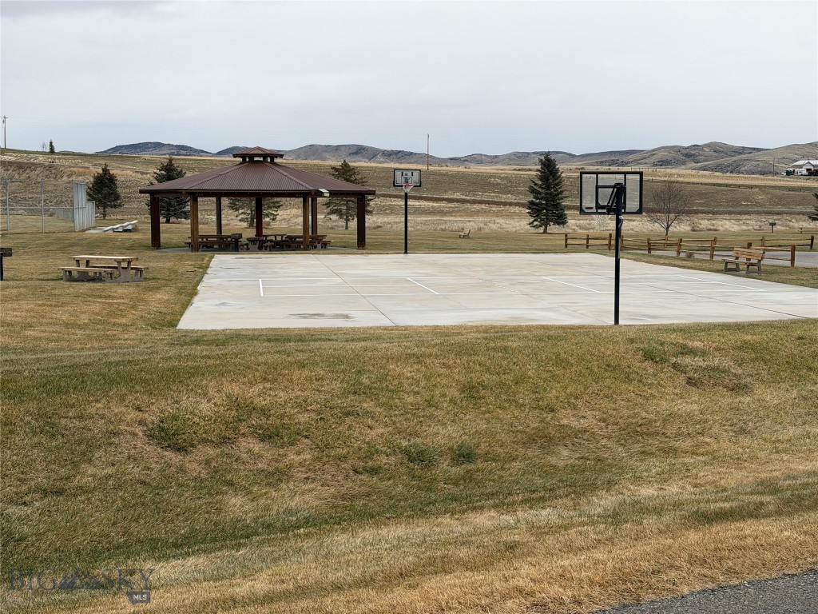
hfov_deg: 39.7
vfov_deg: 30.3
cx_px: 409
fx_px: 1134
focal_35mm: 48
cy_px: 307
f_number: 1.78
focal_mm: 6.76
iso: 64
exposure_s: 1/1285
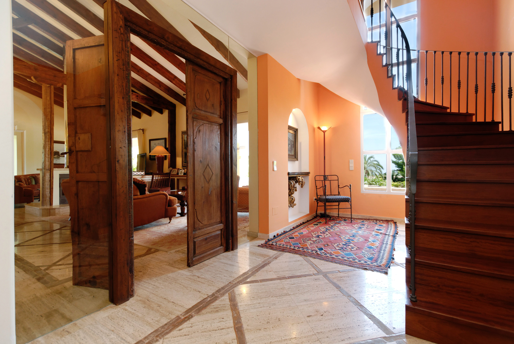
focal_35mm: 15
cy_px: 172
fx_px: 214
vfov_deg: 77.5
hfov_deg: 100.3
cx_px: 257
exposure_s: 1/250
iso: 200
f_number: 5.6
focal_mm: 10
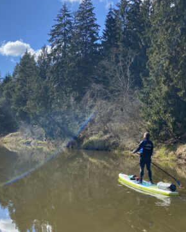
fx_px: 289
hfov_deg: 34.4
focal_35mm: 42
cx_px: 34
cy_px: 128
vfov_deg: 43.8
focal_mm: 4.25
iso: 32
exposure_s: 1/2577
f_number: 1.8
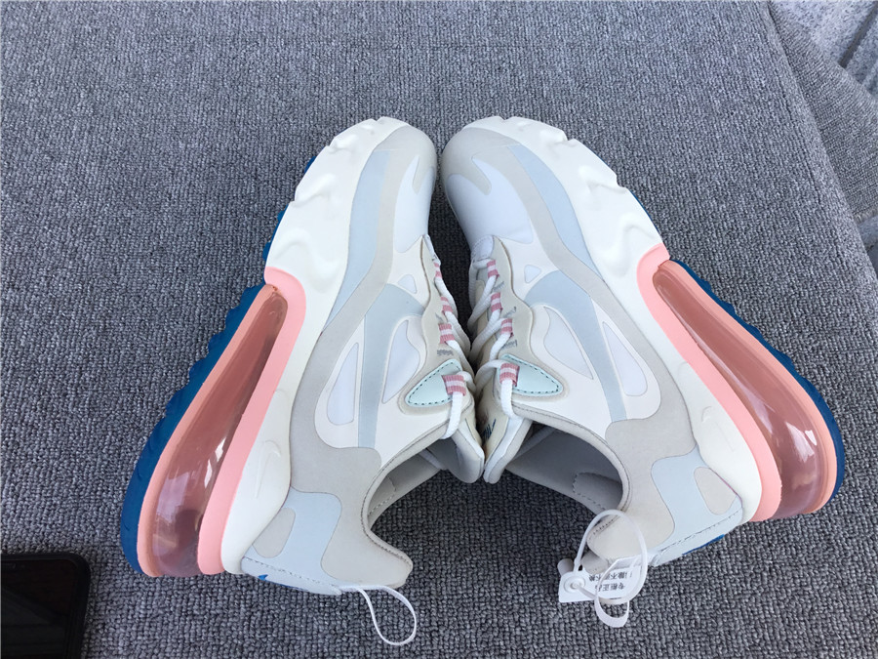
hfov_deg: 58.4
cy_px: 330
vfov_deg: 45.4
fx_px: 786
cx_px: 439
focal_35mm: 31
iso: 25
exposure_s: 1/182
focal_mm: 3.3
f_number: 2.4
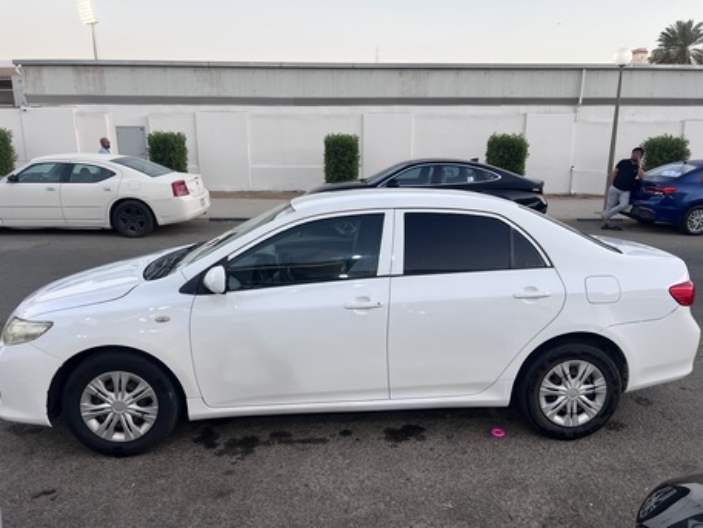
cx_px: 352
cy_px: 264
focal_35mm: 26
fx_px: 528
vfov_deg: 53.1
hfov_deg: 67.3
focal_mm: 5.7
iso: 64
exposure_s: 1/120
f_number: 1.5
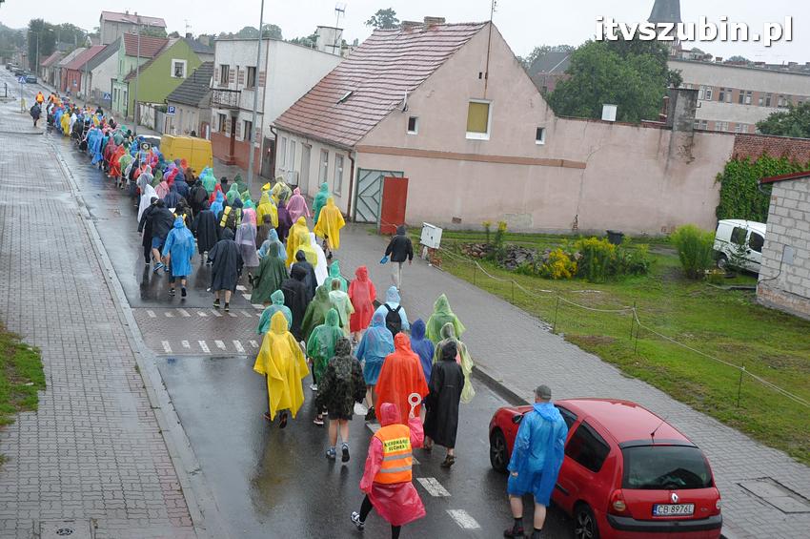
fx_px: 978
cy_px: 270
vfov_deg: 30.8
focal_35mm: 44
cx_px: 405
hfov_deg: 45.0
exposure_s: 1/200
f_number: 7.1
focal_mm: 29
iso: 800
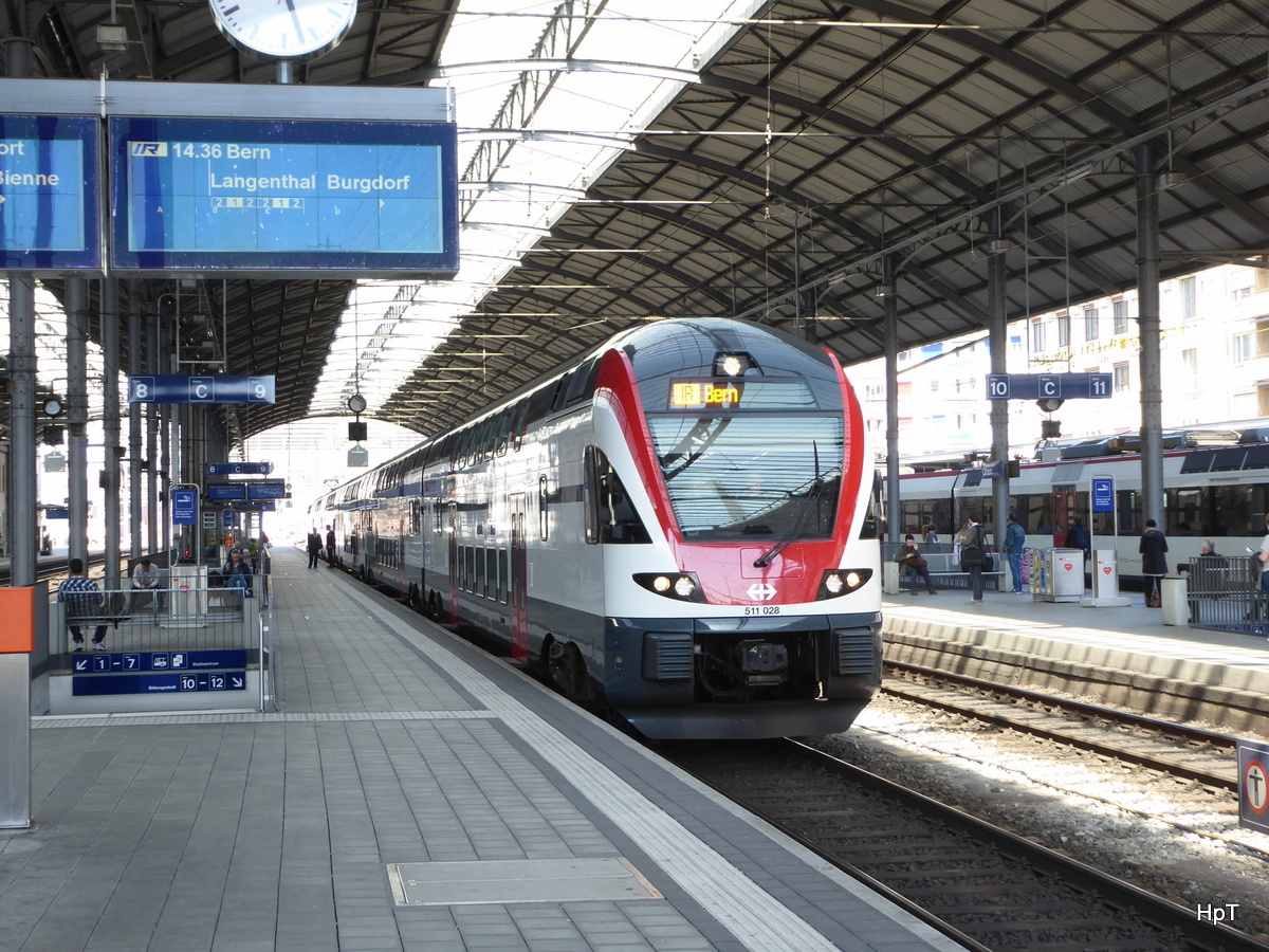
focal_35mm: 60
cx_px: 634
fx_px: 2200
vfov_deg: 24.4
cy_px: 476
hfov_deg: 32.2
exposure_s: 1/60
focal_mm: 10.3
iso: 100
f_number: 4.2
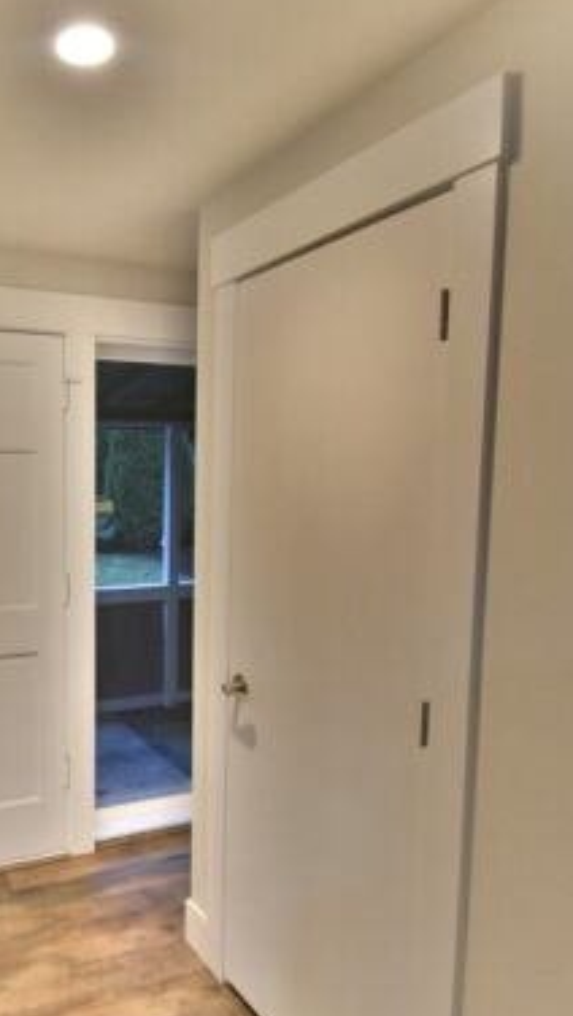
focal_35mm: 25
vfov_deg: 74.0
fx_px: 674
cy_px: 516
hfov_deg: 43.0
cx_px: 81
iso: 800
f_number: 5
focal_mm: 10
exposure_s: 1/30
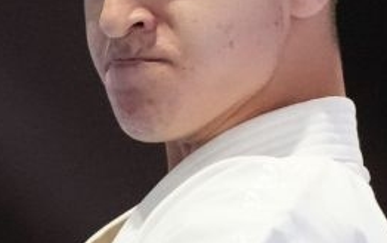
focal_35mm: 1400
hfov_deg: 1.5
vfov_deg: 0.9
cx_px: 233
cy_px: 117
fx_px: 14772
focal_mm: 200
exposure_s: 1/500
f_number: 2.8
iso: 10000
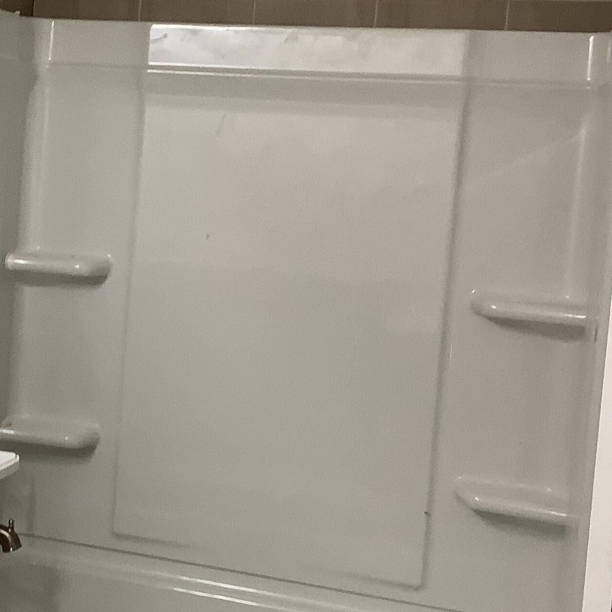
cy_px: 268
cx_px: 73
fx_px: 1300
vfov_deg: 26.5
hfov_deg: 25.7
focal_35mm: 65
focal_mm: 3.3
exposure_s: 1/60
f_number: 2.4
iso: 80
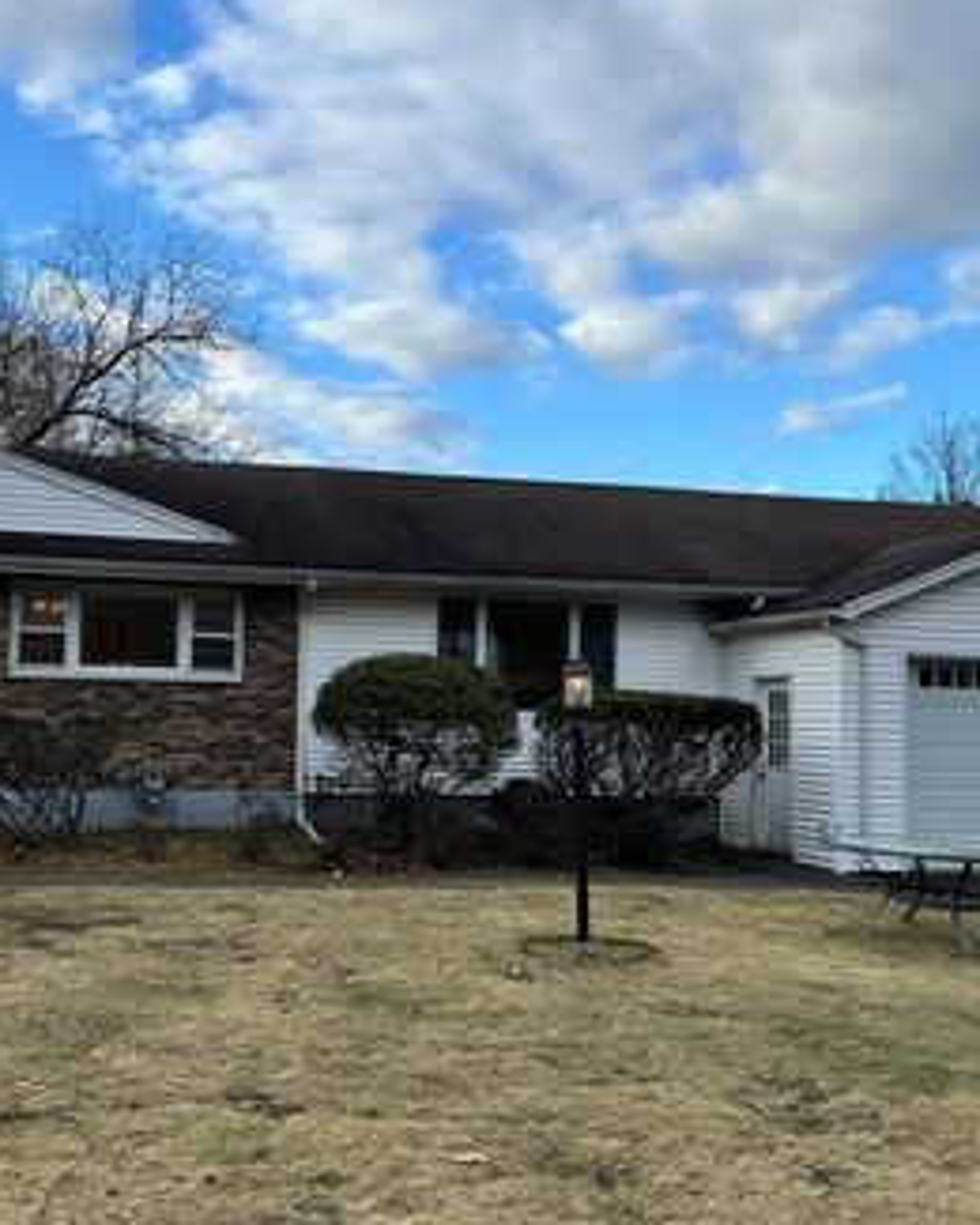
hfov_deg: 40.9
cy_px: 665
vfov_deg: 50.2
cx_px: 384
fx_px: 1305
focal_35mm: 36
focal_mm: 6.76
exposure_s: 1/1560
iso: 80
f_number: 1.78
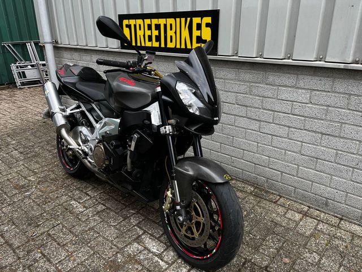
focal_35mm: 26
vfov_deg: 53.1
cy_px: 136
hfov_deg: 67.3
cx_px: 181
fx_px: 272
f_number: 1.6
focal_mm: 5.1
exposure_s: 1/121
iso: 64
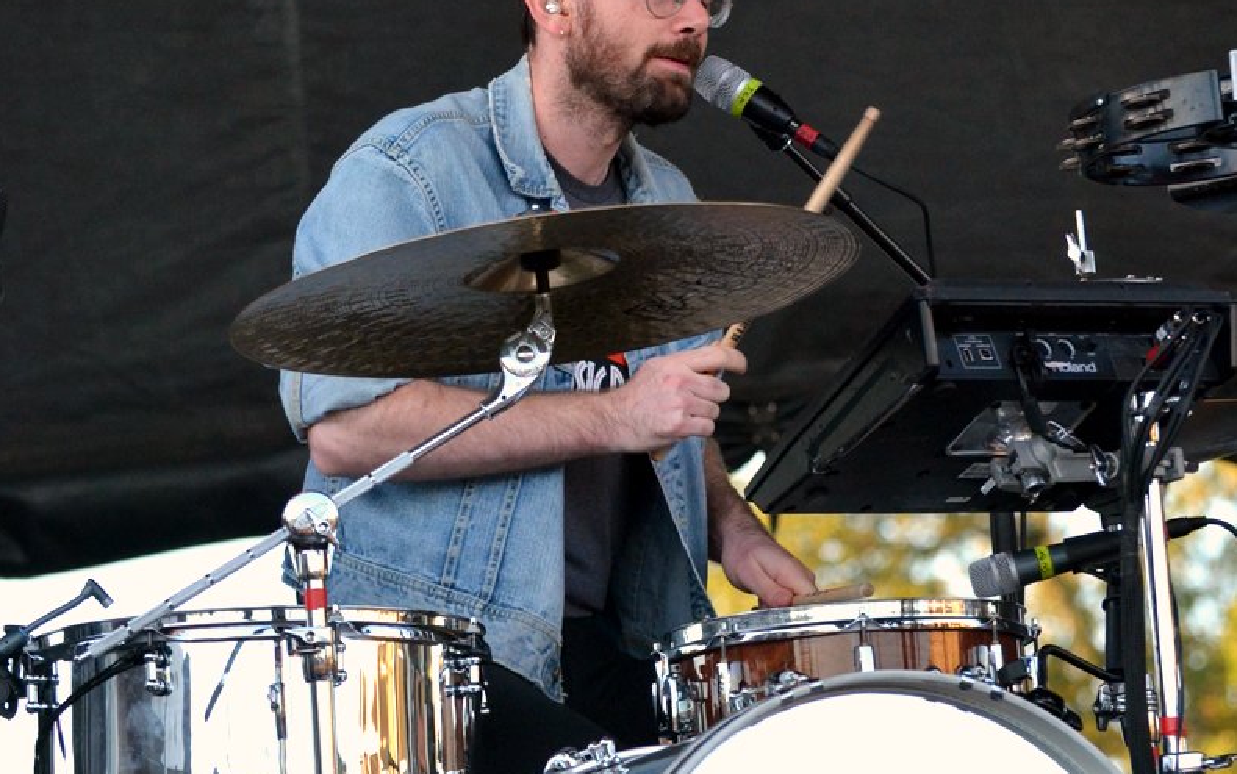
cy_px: 297
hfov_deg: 8.9
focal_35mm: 236
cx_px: 617
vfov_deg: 5.6
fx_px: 7959
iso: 800
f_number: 4.5
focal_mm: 102
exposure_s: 1/500
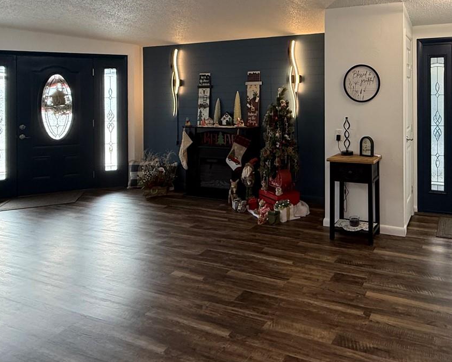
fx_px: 348
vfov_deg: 52.8
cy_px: 96
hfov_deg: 62.3
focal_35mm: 26
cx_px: 338
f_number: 2.2
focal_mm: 2.22
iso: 200
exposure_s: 1/101
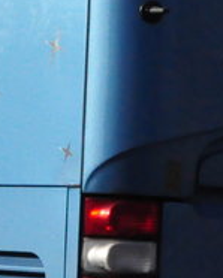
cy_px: 74
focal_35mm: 290
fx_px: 2391
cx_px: -190
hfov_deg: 5.3
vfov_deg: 6.7
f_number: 18
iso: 2500
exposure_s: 1/1250
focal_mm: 32
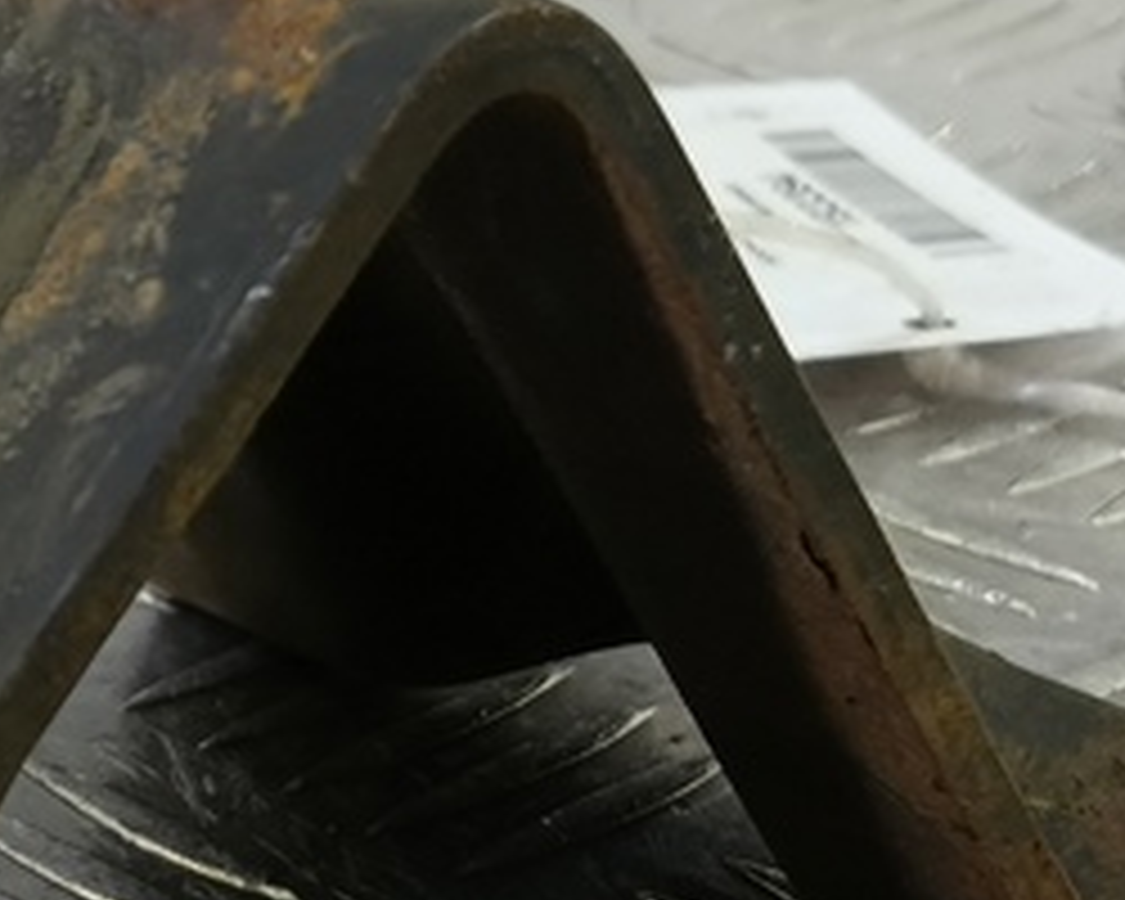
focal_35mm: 92
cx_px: 108
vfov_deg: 16.4
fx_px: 3063
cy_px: 850
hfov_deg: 20.4
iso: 164
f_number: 1.6
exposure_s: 1/50
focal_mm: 4.11
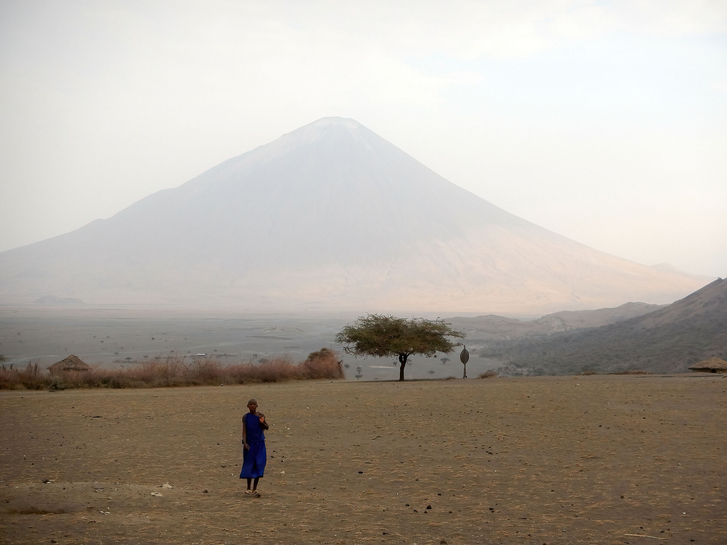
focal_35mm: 71
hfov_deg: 27.4
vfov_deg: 20.7
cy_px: 272
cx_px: 364
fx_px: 1491
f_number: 4.3
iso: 125
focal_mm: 12.8
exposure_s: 1/250
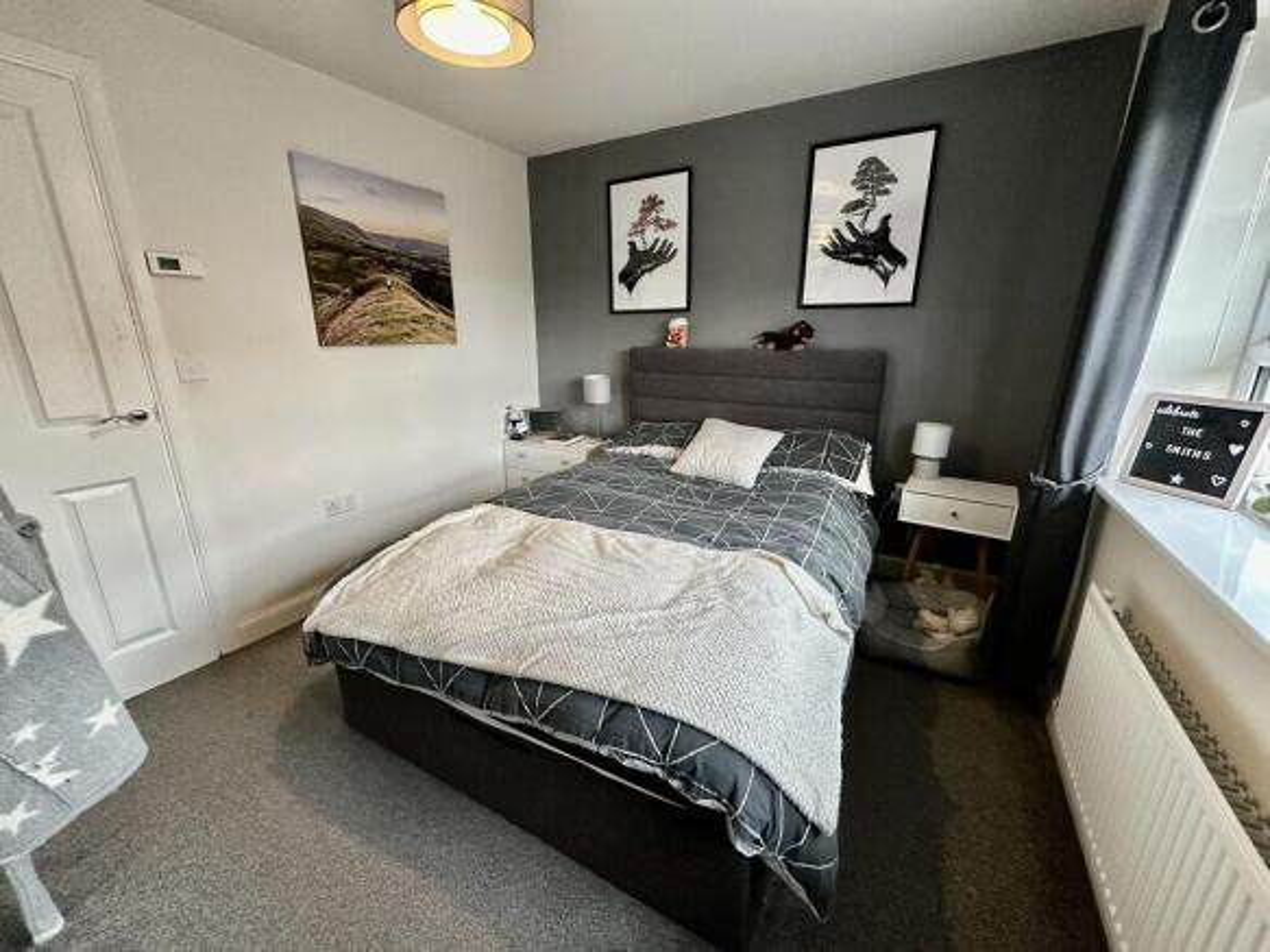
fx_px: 514
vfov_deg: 85.7
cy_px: 476
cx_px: 635
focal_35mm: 14
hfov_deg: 102.1
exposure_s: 1/100
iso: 250
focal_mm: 2.22
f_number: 2.2
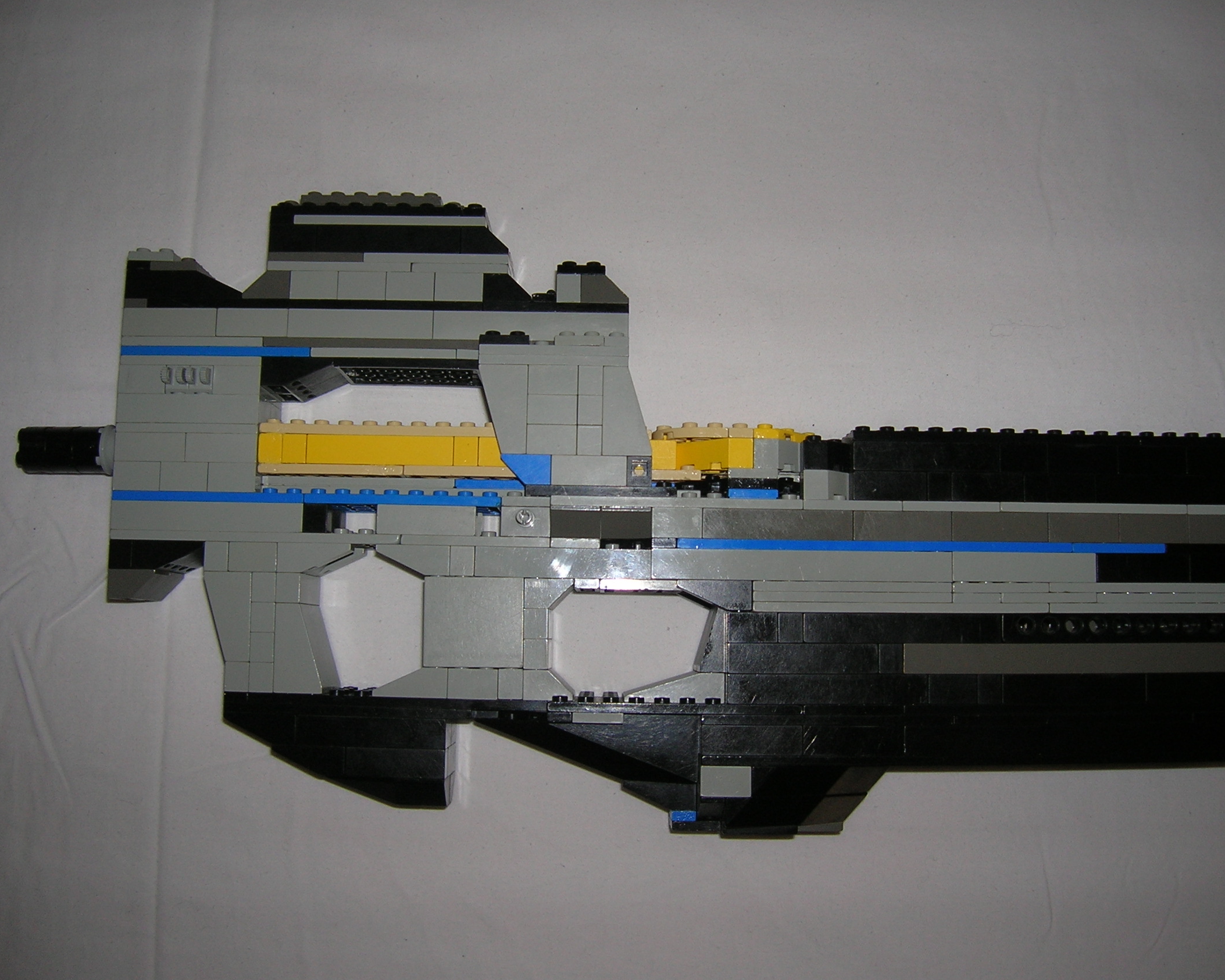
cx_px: 654
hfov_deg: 50.2
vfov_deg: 41.2
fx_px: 1305
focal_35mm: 36
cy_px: 495
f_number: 2.9
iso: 50
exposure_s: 1/60.1
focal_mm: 5.7
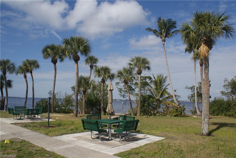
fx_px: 177
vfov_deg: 48.0
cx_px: 118
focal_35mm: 27
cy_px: 79
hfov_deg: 67.4
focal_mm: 18
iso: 100
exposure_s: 1/250
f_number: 10
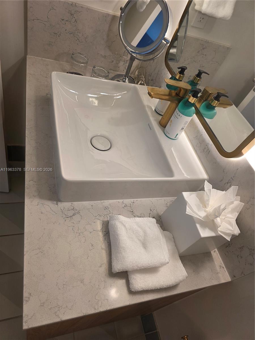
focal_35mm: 23
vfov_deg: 73.9
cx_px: 128
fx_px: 226
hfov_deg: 58.9
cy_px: 170
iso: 80
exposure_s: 1/120
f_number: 1.7
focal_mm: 6.3
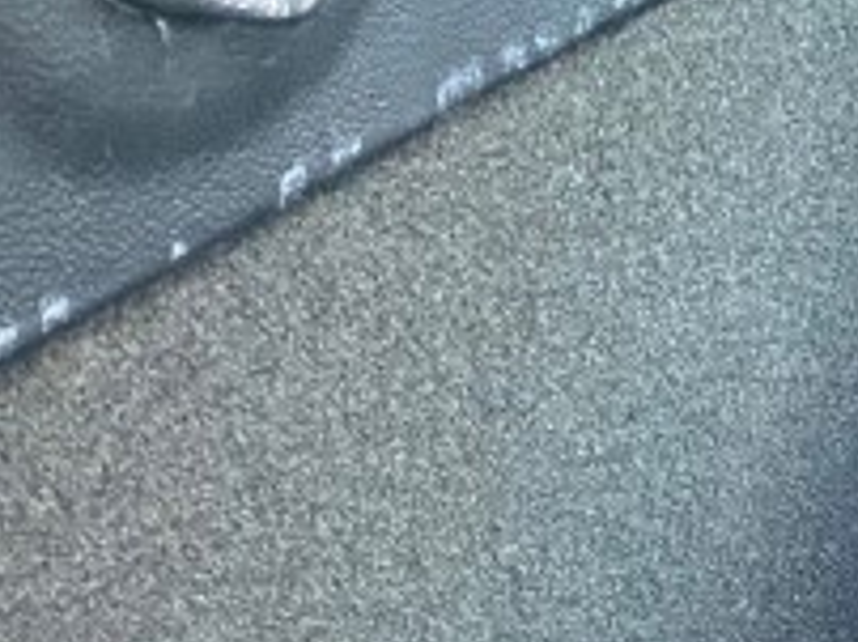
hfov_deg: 14.3
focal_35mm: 132
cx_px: 1147
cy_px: 1246
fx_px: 3268
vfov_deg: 10.4
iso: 400
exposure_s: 1/60
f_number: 1.8
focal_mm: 4.25
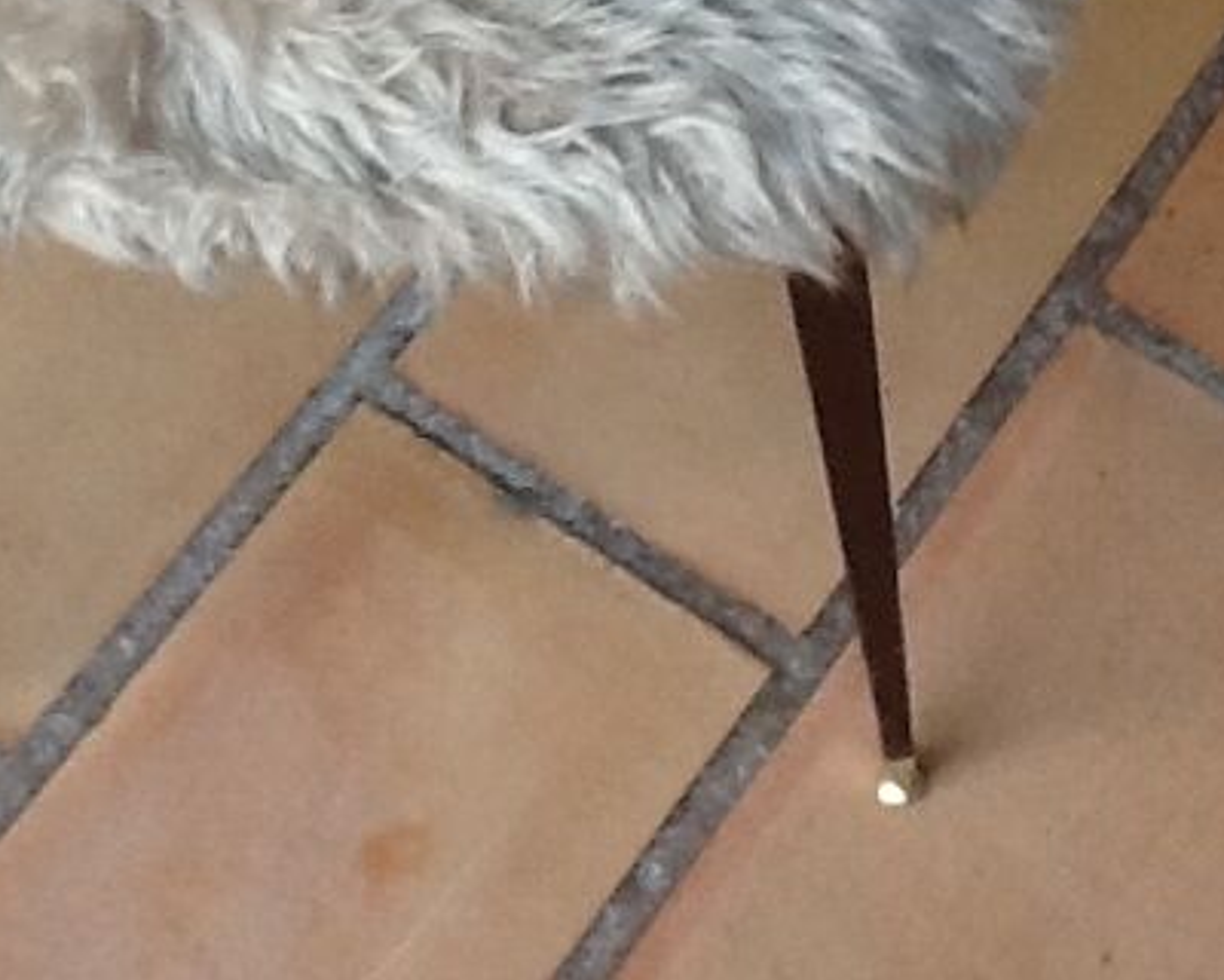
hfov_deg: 18.6
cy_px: -337
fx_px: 3731
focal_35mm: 103
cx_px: 435
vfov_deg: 14.3
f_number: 2.4
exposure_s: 1/40
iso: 50
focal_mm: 2.03
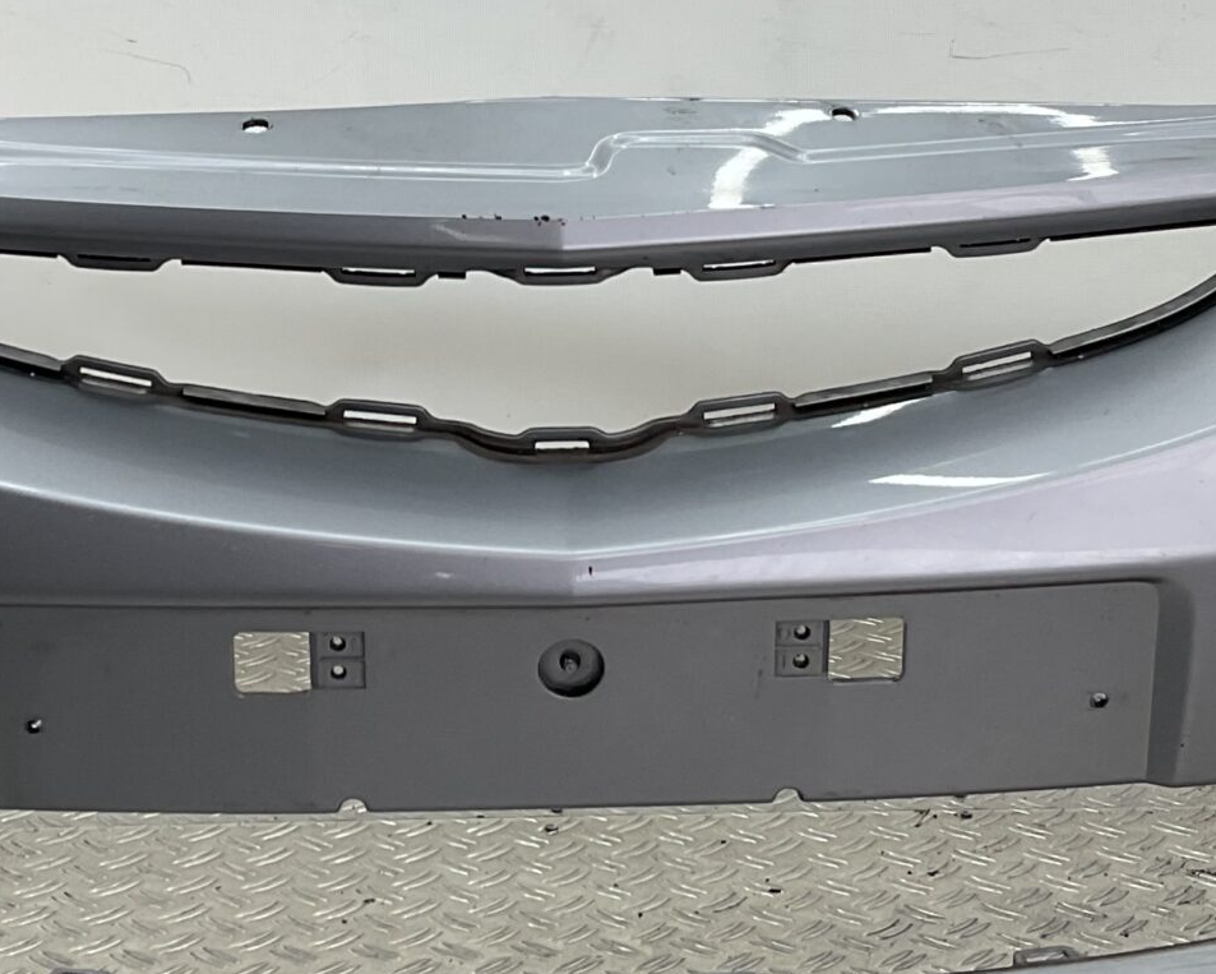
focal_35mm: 76
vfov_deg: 20.0
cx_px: 507
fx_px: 2736
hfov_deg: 25.0
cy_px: 234
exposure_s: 1/120
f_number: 1.8
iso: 20
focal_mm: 3
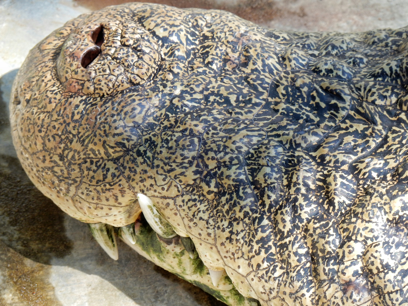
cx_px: 204
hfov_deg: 4.4
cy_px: 153
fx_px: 5304
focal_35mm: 450
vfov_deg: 3.3
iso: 160
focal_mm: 80.3
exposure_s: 1/60
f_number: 6.3
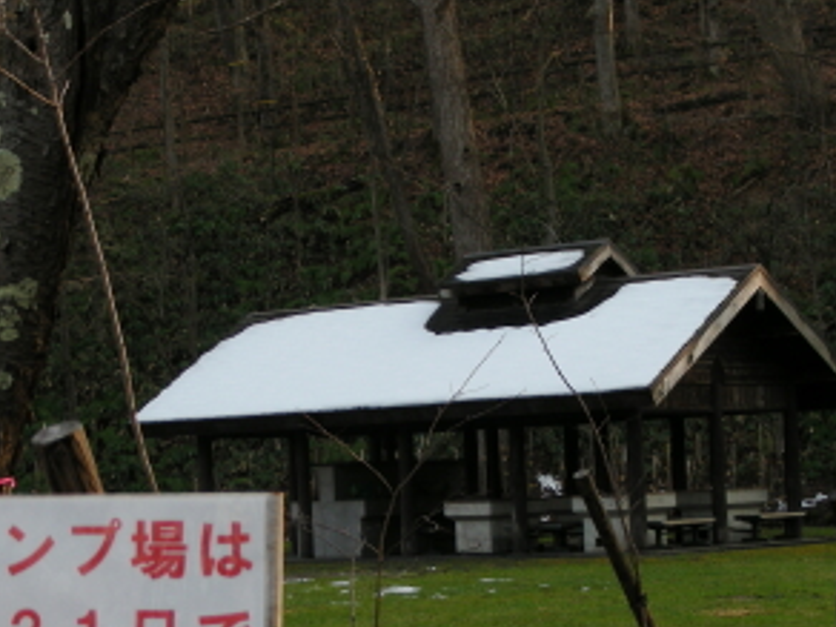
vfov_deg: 13.7
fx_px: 2608
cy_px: 402
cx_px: 381
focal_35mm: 108
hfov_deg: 18.2
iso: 50
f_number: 3.5
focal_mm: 11.7
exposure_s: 1/100
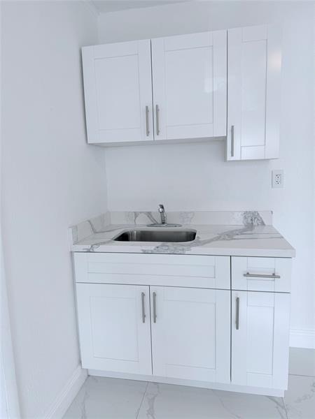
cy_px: 210
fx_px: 291
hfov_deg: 56.8
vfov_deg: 71.6
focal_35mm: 24
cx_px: 158
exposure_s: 1/120
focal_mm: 6.76
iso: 64
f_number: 1.78
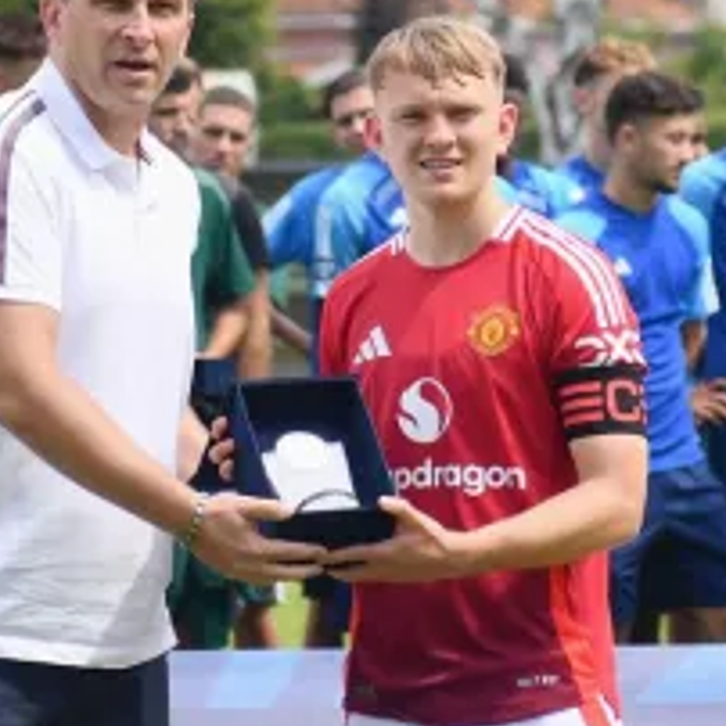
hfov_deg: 7.8
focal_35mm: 224
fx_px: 5315
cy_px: 685
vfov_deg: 7.8
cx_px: 262
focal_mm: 70
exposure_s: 1/2000
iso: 160
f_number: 2.8
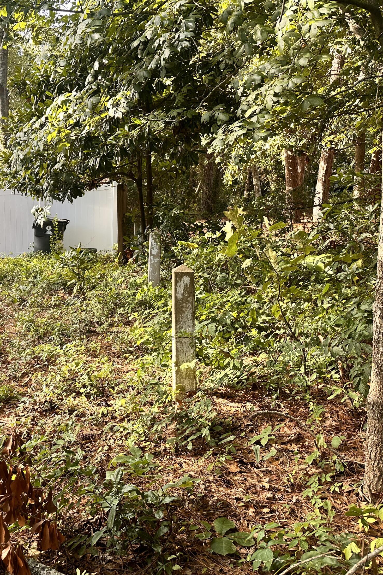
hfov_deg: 35.3
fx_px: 543
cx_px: 2
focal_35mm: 34
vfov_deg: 55.8
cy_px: 293
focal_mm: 6.86
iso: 80
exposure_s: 1/300
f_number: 1.78
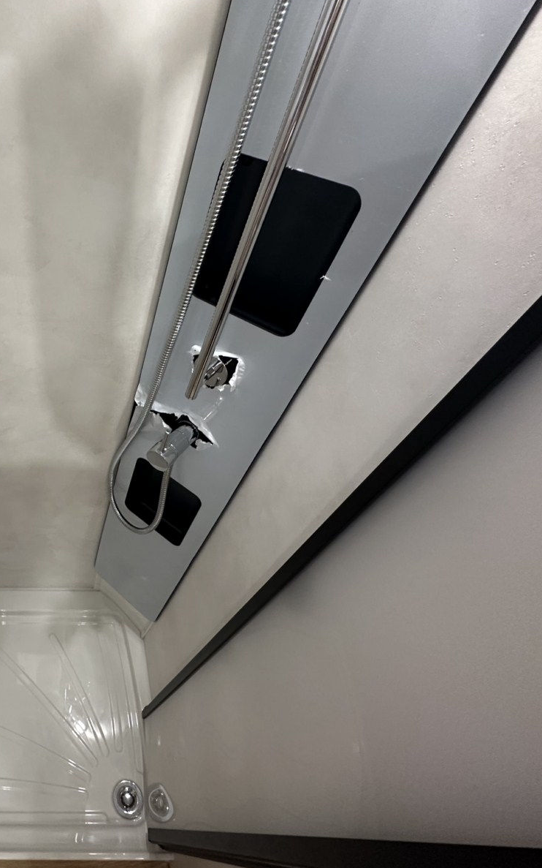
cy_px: 434
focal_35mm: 20
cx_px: 37
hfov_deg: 51.4
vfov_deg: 85.1
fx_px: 473
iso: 250
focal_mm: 2.22
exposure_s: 1/50
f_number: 2.2
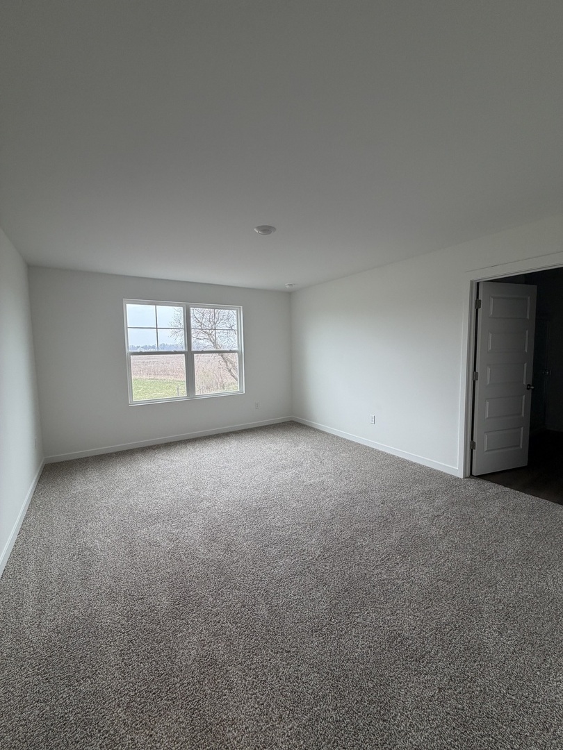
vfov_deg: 102.1
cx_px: 282
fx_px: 304
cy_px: 375
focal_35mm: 14
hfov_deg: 85.7
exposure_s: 1/121
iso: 125
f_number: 2.2
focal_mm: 2.22
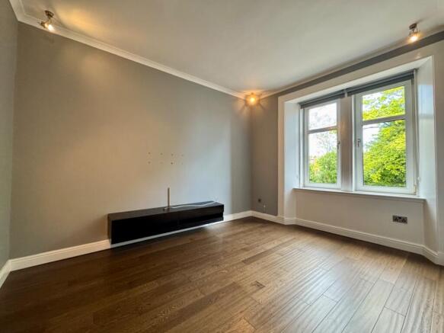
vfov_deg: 85.7
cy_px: 166
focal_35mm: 14
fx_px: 180
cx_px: 222
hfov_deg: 102.1
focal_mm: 2.22
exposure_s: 1/100
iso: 250
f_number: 2.2
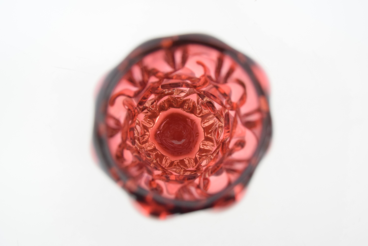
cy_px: 123
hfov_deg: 46.4
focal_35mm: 42
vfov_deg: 31.9
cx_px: 184
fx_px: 430
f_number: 4.2
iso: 1600
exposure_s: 1/80
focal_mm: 28
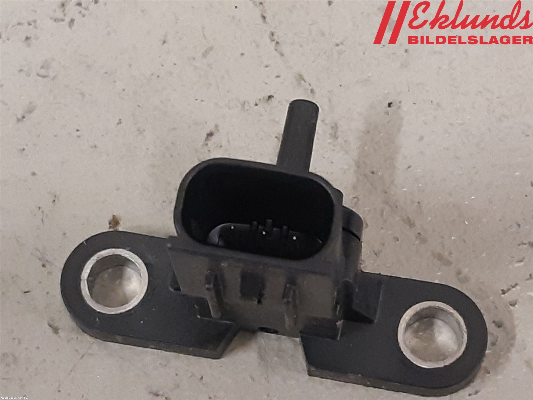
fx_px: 400
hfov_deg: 67.3
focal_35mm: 26
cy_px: 200
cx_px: 266
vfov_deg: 53.1
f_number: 1.7
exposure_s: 1/50
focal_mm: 3.93
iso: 320
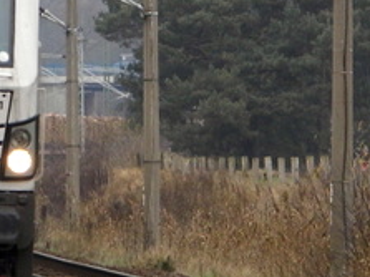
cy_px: 43
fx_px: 6858
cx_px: -41
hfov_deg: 3.1
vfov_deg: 2.3
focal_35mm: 642
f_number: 5.1
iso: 100
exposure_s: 1/60
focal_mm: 32.1
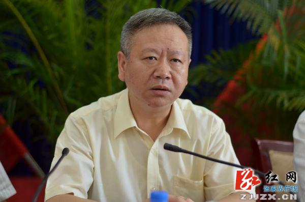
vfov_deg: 18.1
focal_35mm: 75
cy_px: 101
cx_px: 152
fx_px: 634
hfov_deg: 27.1
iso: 160
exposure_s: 1/50
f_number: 2.2
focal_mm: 50
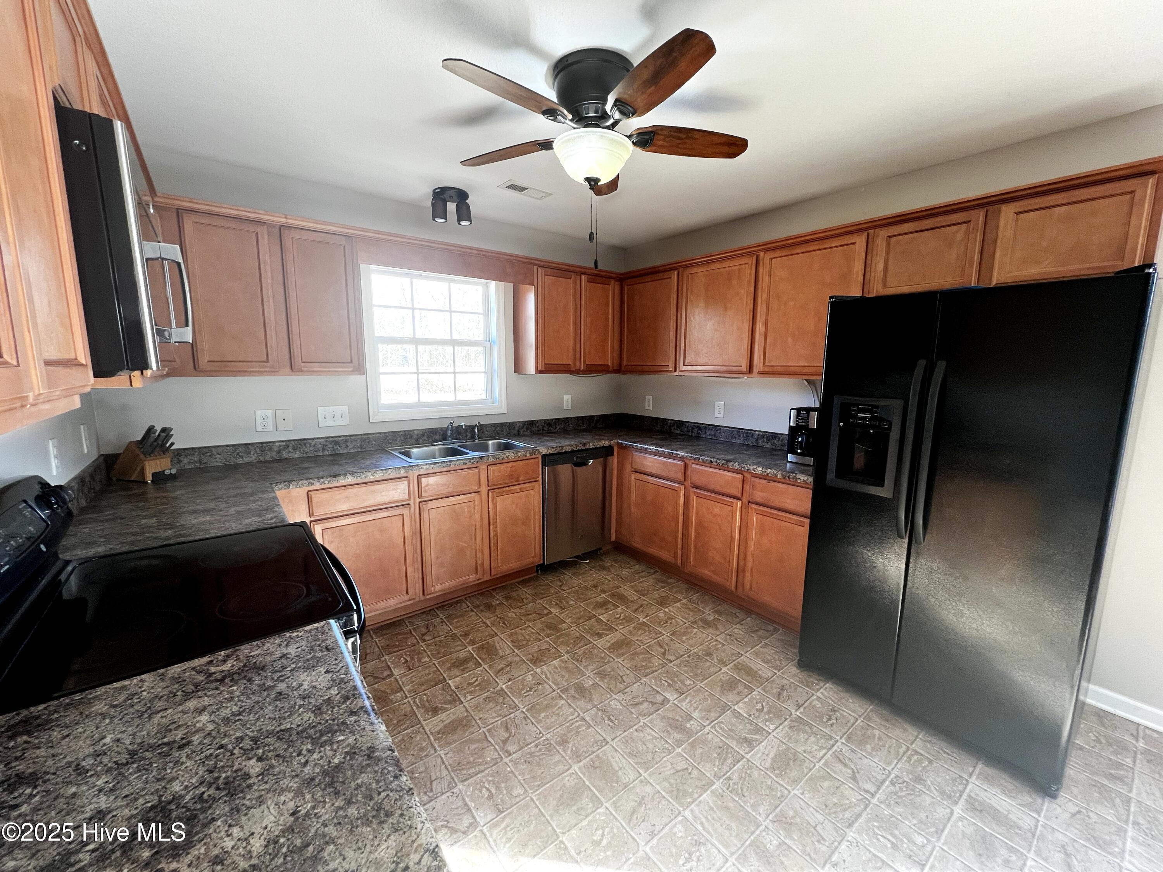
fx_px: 437
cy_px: 436
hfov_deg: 106.2
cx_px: 582
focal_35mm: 13
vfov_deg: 89.9
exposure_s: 1/60
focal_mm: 1.57
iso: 125
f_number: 1.8
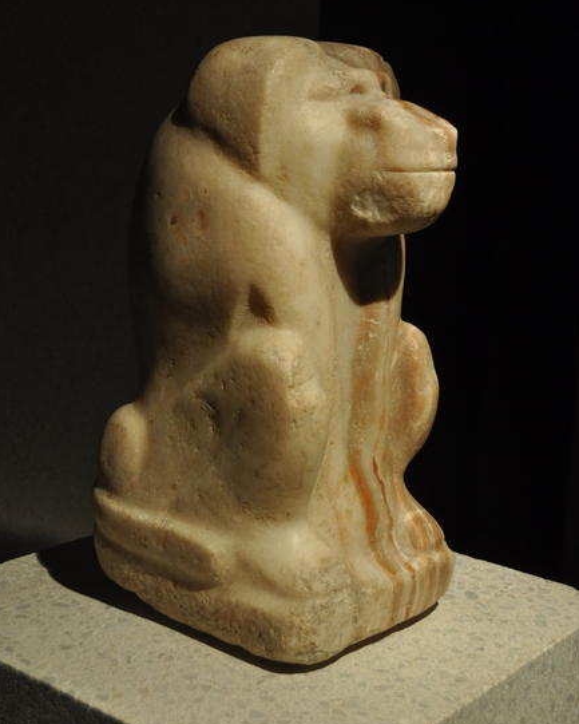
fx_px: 1178
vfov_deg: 34.1
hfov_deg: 27.6
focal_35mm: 55
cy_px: 329
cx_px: 290
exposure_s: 1/200
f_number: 7.1
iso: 1000
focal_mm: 32
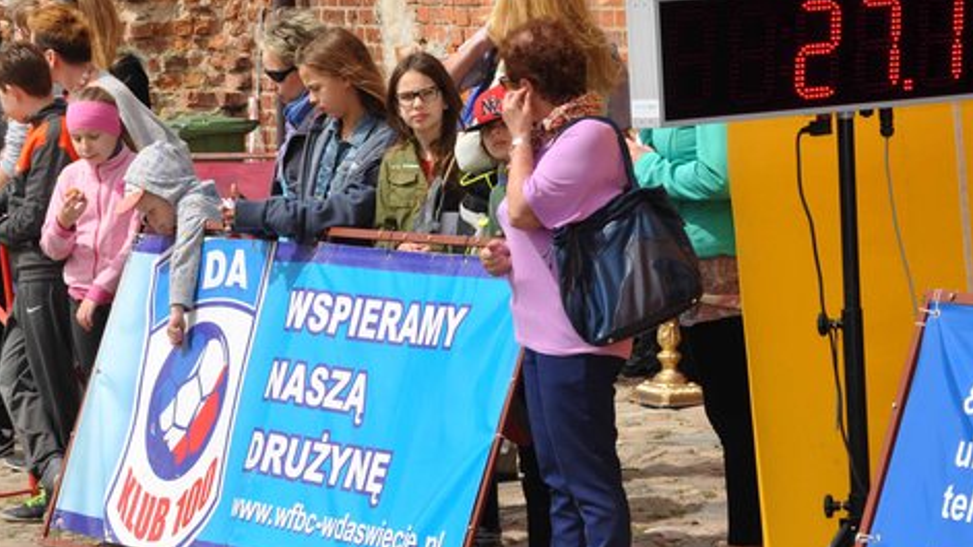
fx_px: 3631
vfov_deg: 8.6
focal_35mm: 141
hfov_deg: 15.3
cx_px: 457
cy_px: 244
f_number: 14
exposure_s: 1/200
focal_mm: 65
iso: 200
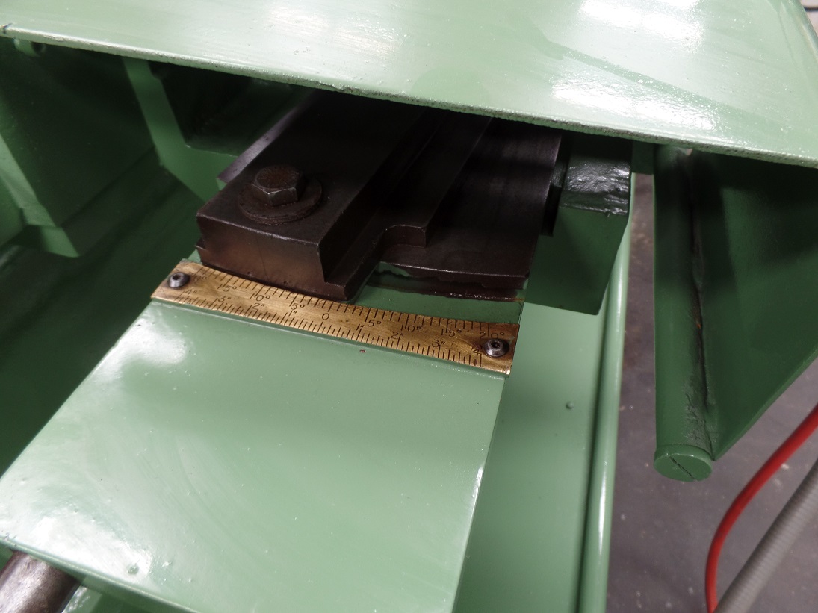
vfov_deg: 58.9
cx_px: 409
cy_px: 306
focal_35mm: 23
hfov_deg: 73.9
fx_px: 543
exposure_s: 1/45
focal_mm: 4.1
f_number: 2.8
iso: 80
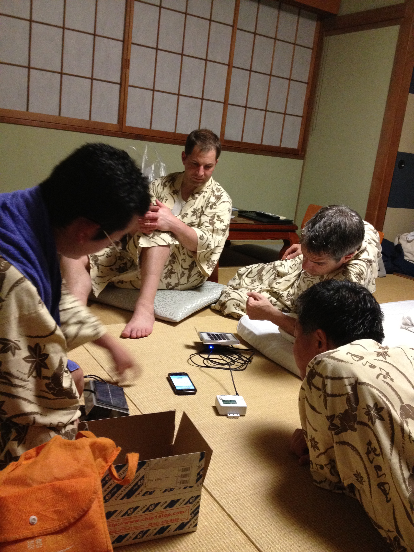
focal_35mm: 35
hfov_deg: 40.7
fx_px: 558
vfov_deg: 52.6
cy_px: 276
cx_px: 207
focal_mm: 4.28
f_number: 2.4
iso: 320
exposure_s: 1/20
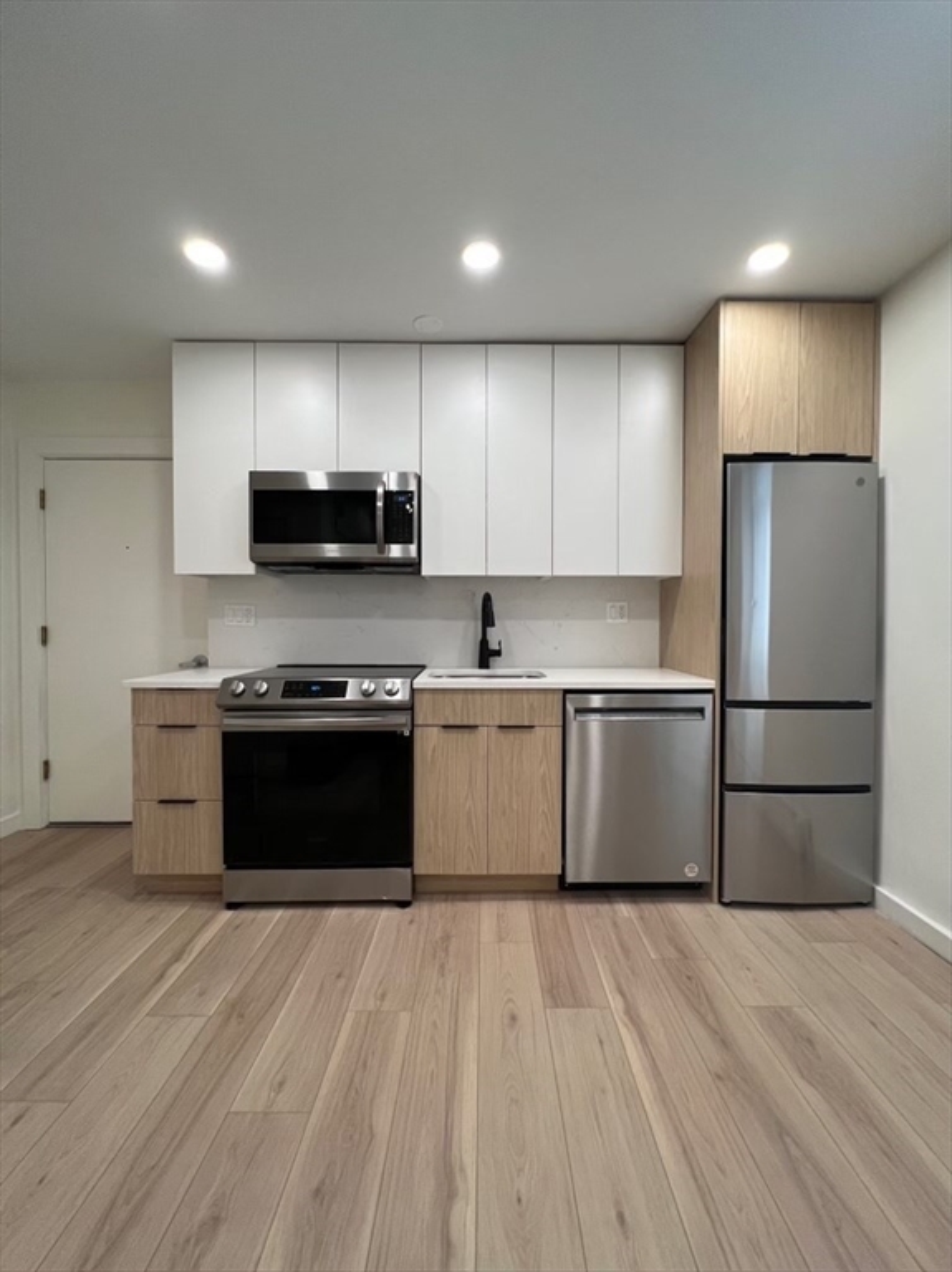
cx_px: 476
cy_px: 636
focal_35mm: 13
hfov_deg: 89.9
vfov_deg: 106.2
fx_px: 477
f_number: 1.8
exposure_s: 1/120
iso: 200
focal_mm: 1.57
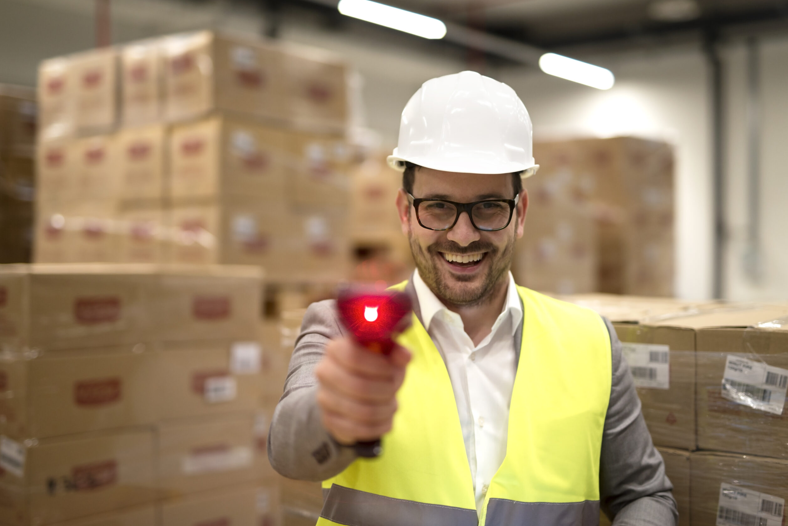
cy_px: 265
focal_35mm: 51
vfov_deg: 26.5
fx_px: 1116
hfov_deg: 38.9
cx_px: 396
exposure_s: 1/200
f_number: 1.4
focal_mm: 50
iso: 640
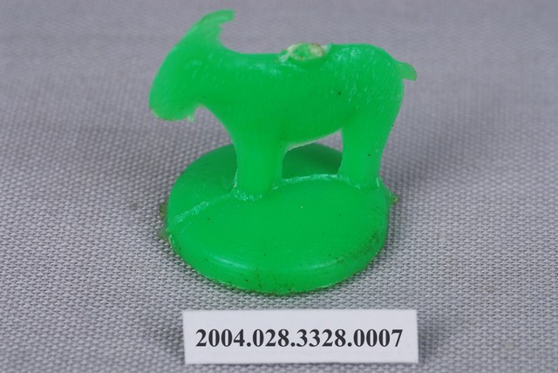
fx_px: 1396
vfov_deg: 15.2
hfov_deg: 22.6
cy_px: 186
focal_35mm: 90
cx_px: 279
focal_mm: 60
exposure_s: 1/125
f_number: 25
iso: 100
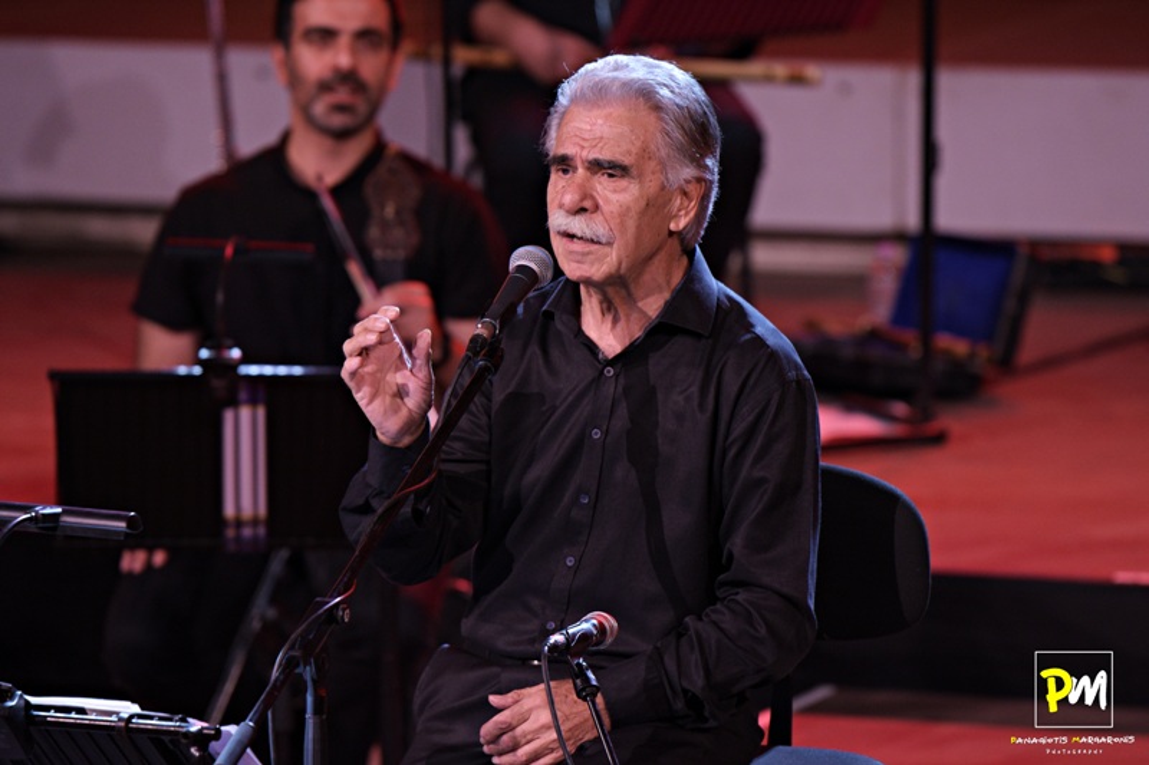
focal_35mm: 300
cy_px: 382
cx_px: 574
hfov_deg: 6.9
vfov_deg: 4.6
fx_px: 9572
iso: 800
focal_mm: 200
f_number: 3.2
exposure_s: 1/80
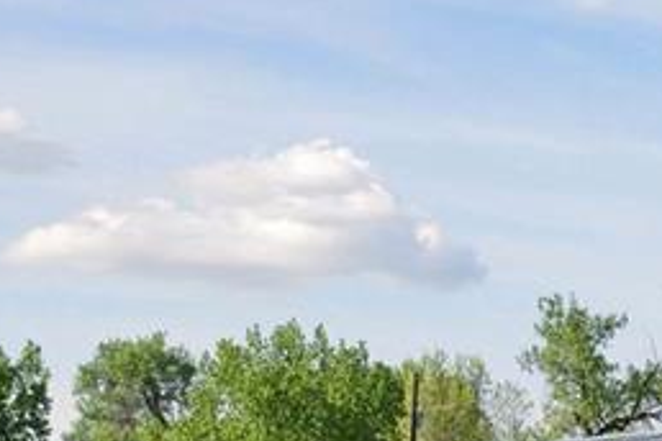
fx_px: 2629
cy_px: 495
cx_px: 1108
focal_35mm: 143
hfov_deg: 13.2
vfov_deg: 9.5
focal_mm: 36
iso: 400
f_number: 9
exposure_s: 1/1000
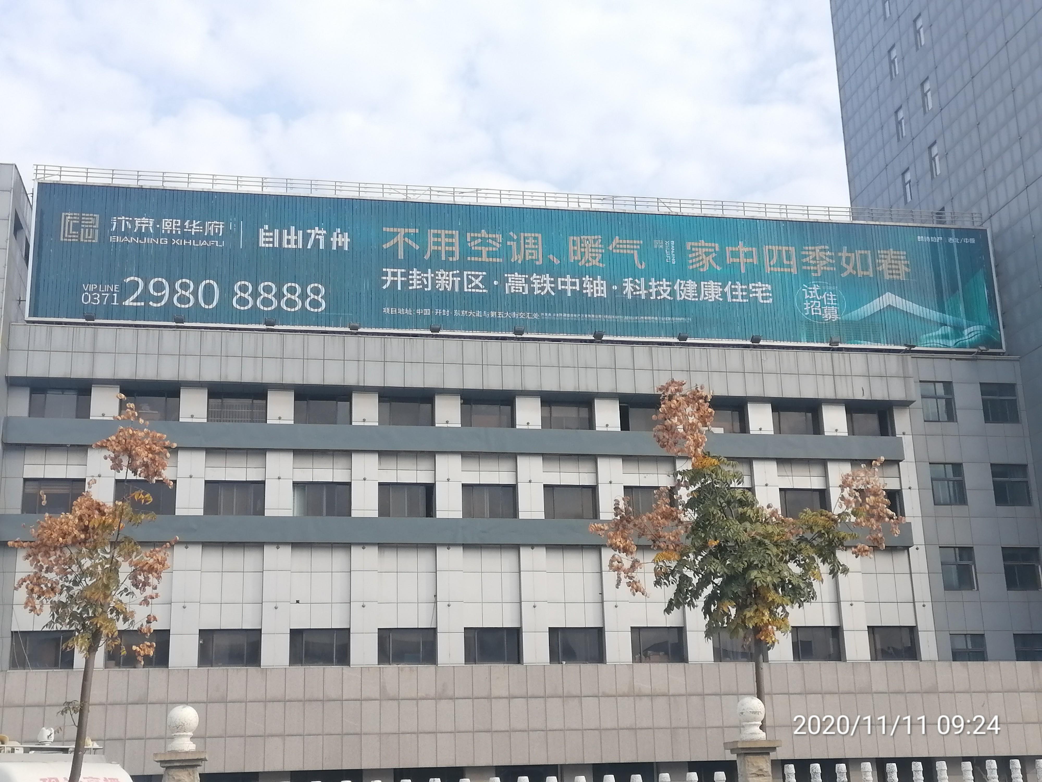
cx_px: 521
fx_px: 1445
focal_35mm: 48
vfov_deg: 30.3
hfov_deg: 39.7
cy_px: 391
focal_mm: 5.4
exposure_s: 1/676
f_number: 1.8
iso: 50
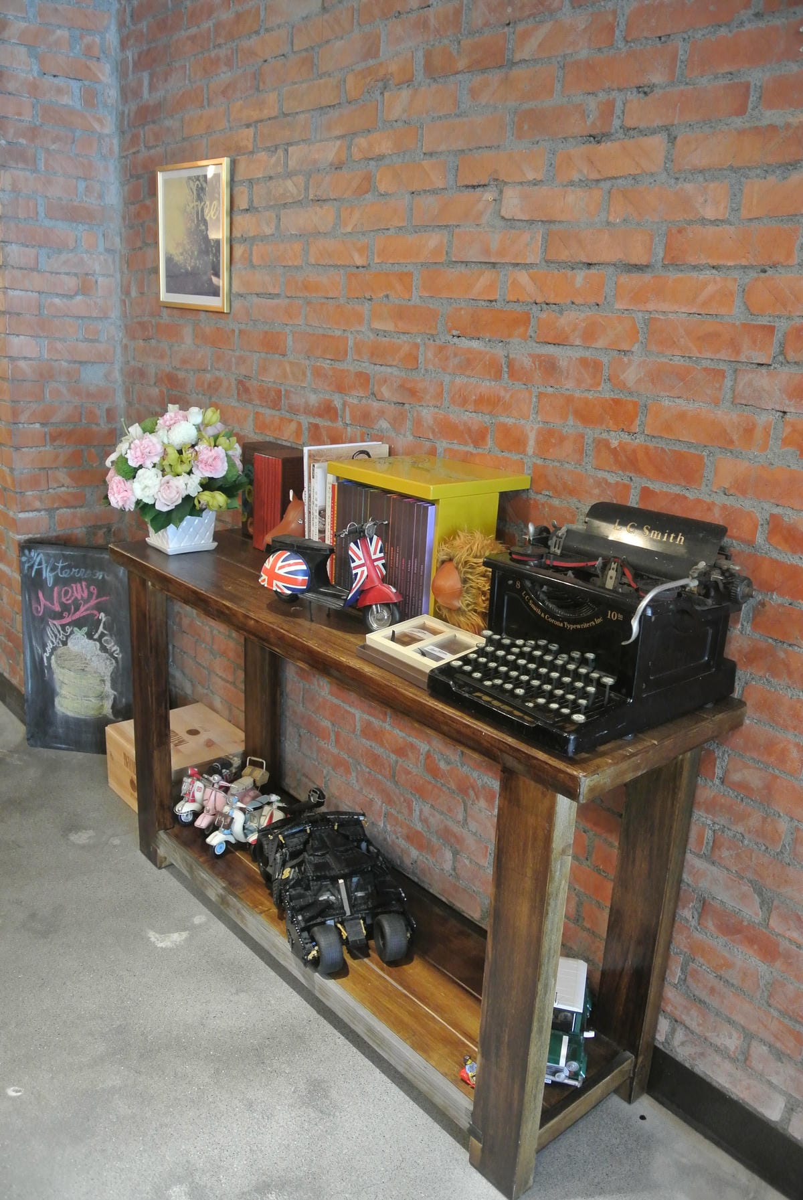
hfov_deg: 48.0
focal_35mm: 27
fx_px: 901
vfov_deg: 67.3
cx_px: 402
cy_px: 600
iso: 800
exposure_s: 1/20
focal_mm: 10
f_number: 3.5
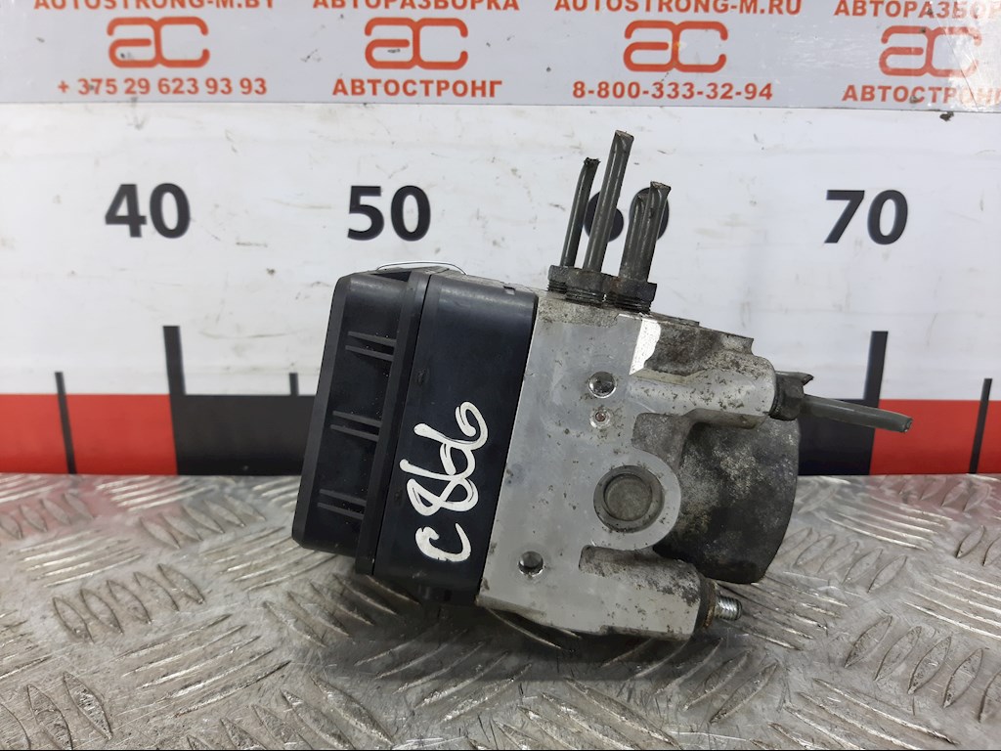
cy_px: 376
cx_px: 500
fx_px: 752
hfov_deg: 67.3
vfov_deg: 53.1
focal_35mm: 26
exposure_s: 1/100
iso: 64
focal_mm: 3.93
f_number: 1.7
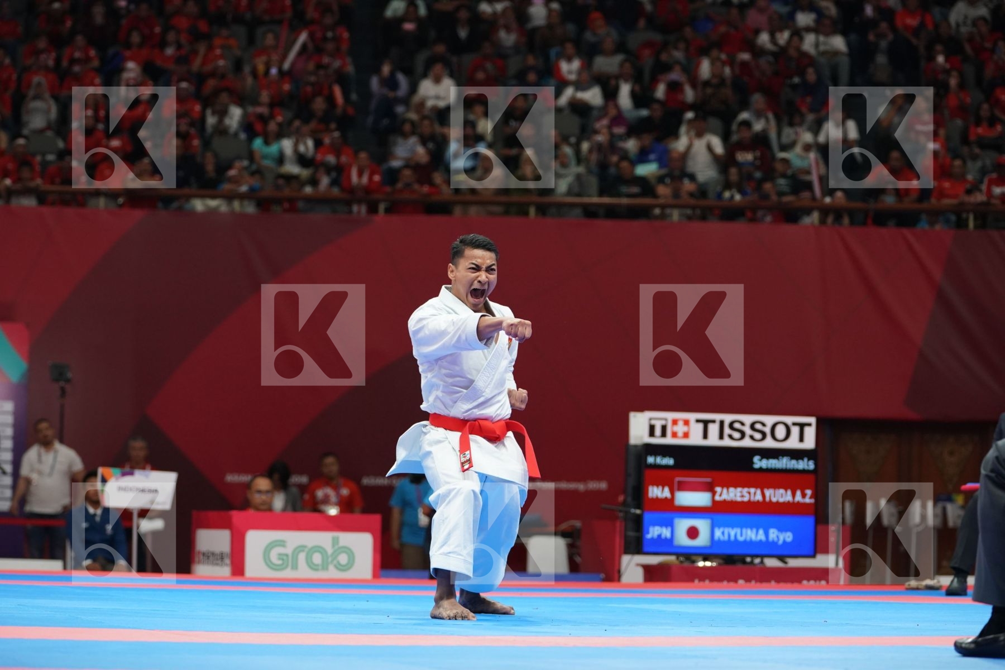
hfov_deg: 16.1
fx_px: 3545
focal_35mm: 127
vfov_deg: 10.8
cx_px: 502
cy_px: 335
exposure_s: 1/500
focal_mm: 127
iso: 2000
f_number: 4
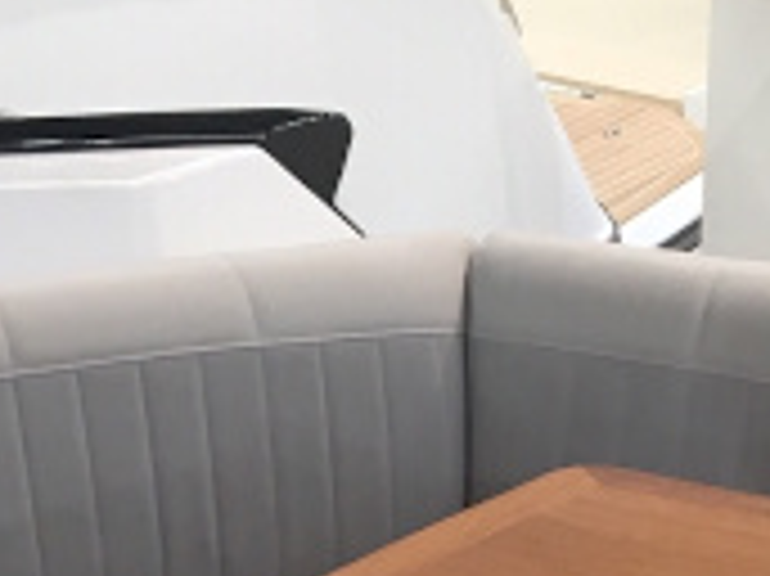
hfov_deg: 14.5
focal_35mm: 136
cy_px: 1058
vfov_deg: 10.2
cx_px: 567
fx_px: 3023
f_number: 2.2
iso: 25
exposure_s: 1/33
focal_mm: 4.15
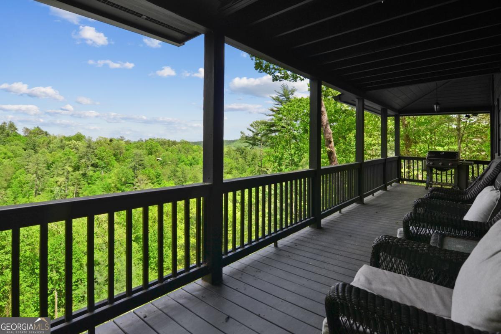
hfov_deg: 92.4
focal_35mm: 17
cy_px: 167
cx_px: 250
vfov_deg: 69.7
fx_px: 240
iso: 160
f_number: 5.6
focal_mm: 11.5
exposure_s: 1/125
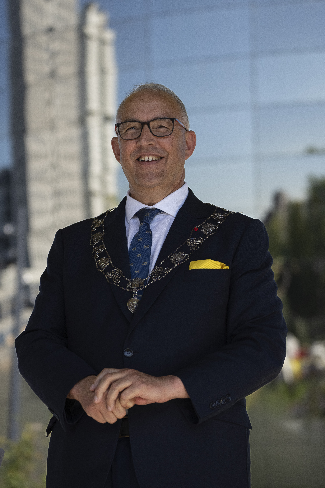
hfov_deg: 9.9
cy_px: 244
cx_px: 162
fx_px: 1882
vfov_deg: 14.8
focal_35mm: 139
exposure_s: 1/2500
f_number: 5.6
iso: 1600
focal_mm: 139
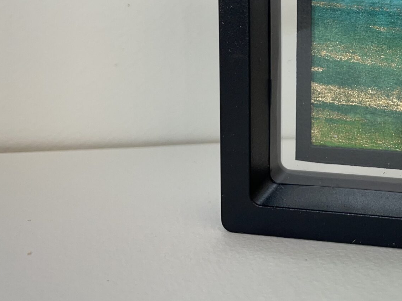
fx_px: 685
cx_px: 384
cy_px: 26
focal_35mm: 59
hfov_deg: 30.8
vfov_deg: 24.1
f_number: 1.6
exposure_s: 1/170
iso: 32
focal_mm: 4.2
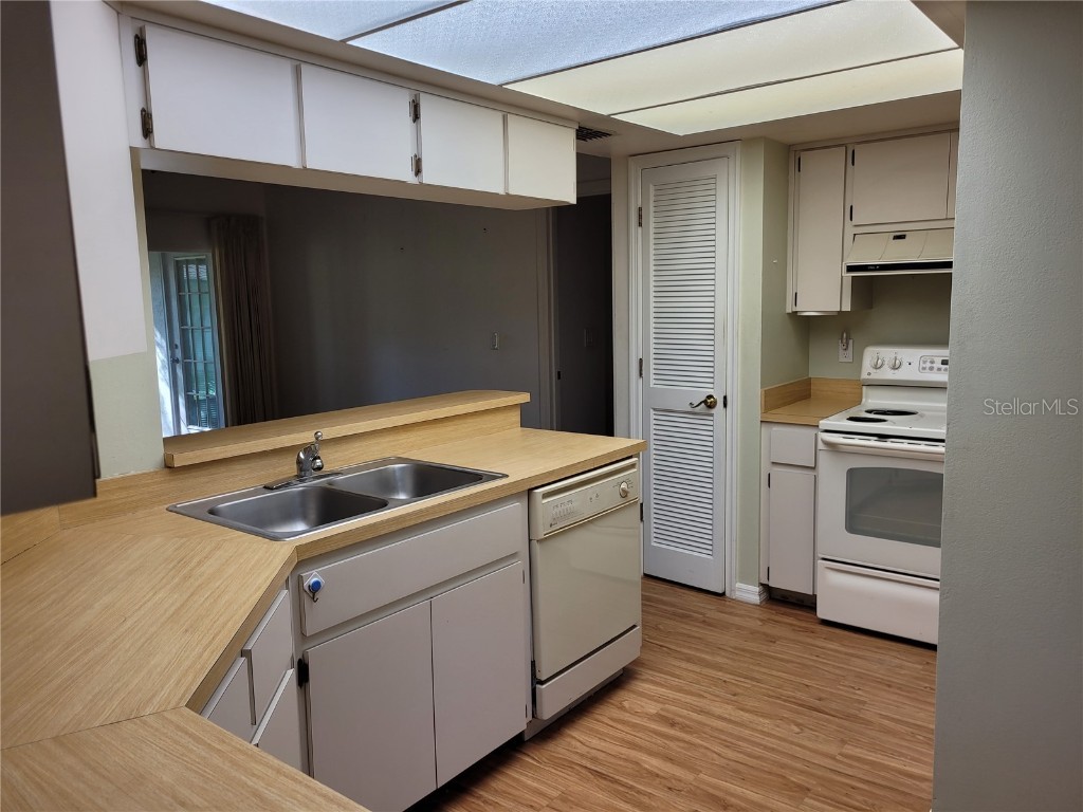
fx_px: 813
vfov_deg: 53.1
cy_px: 406
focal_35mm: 26
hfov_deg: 67.3
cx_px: 542
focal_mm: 5.4
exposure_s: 1/120
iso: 50
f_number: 1.8
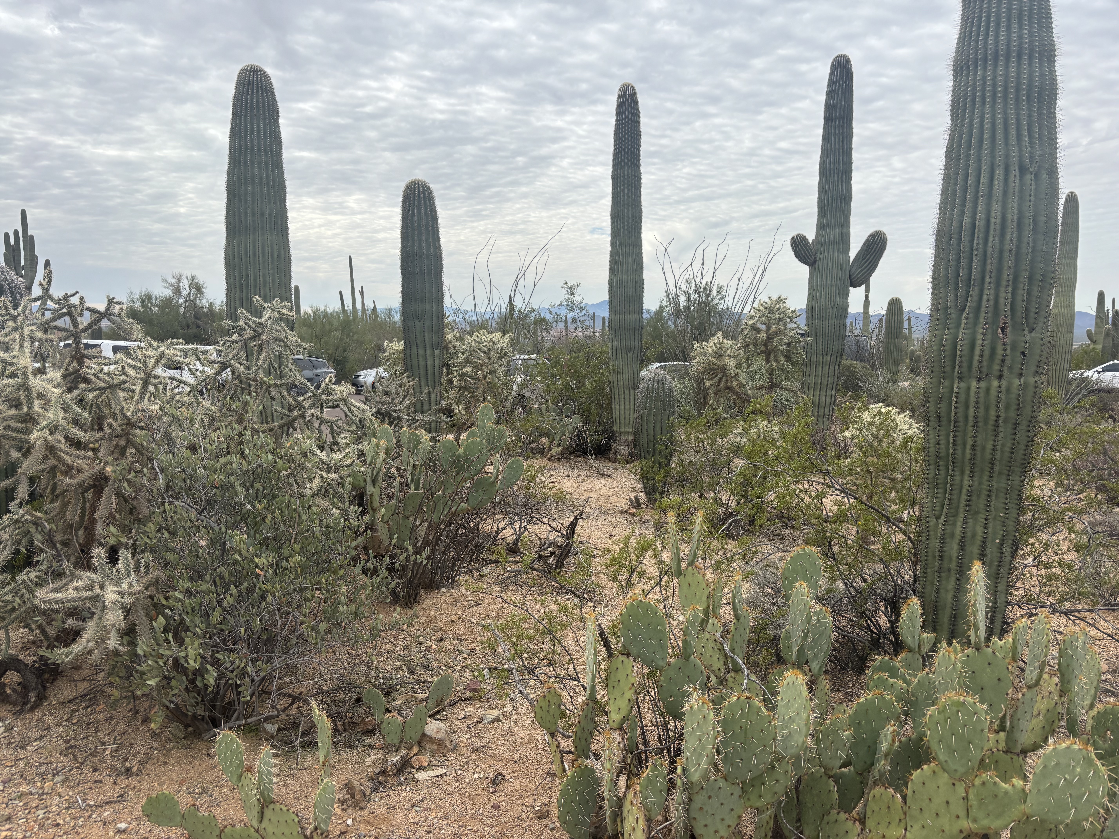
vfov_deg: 53.1
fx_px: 840
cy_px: 420
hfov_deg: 67.3
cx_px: 560
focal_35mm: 26
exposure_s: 1/2342
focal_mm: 5.96
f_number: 1.6
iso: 50
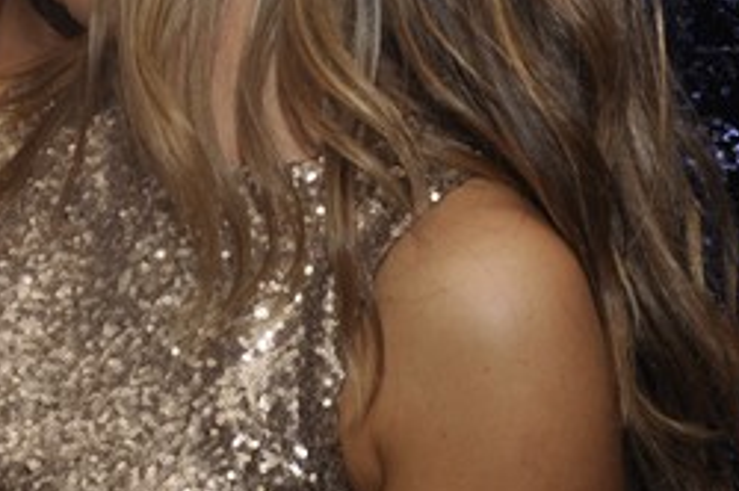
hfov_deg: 13.9
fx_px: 2952
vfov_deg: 9.5
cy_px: 308
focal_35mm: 144
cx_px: -109
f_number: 5
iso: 400
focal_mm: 24
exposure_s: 1/60
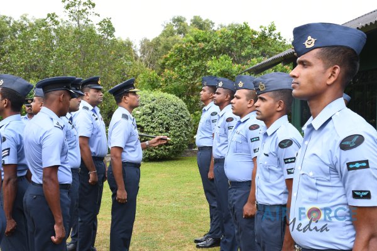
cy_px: 126
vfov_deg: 29.9
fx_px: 471
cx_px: 188
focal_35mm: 45
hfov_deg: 43.6
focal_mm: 30
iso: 320
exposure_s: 1/100
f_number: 9
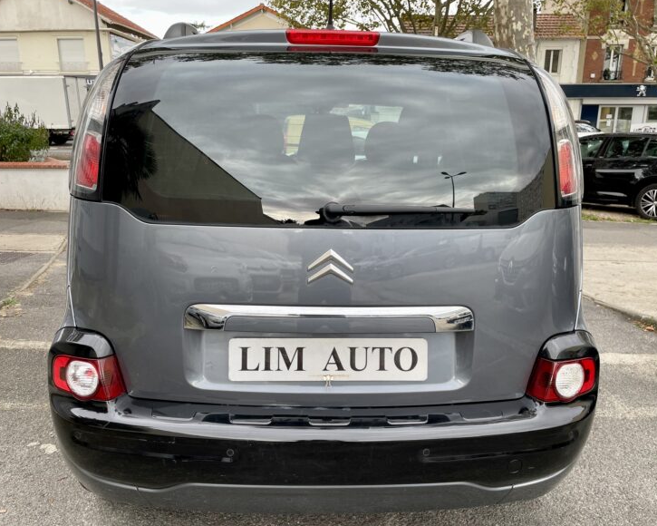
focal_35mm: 28
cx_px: 334
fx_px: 544
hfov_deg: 62.2
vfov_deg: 51.5
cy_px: 262
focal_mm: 4.2
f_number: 1.6
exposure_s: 1/142
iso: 32
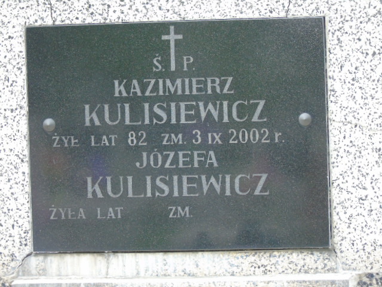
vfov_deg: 8.0
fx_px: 2053
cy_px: 144
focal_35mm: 186
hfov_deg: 10.6
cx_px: 191
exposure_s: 1/100
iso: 400
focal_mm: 33
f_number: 5
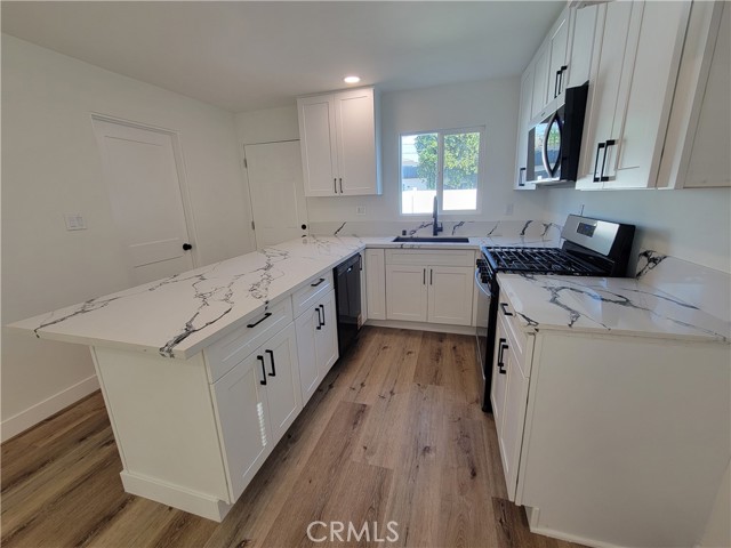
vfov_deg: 89.9
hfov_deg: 106.2
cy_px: 274
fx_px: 275
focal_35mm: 13
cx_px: 366
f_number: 2.2
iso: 80
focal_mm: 2.2
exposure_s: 1/60
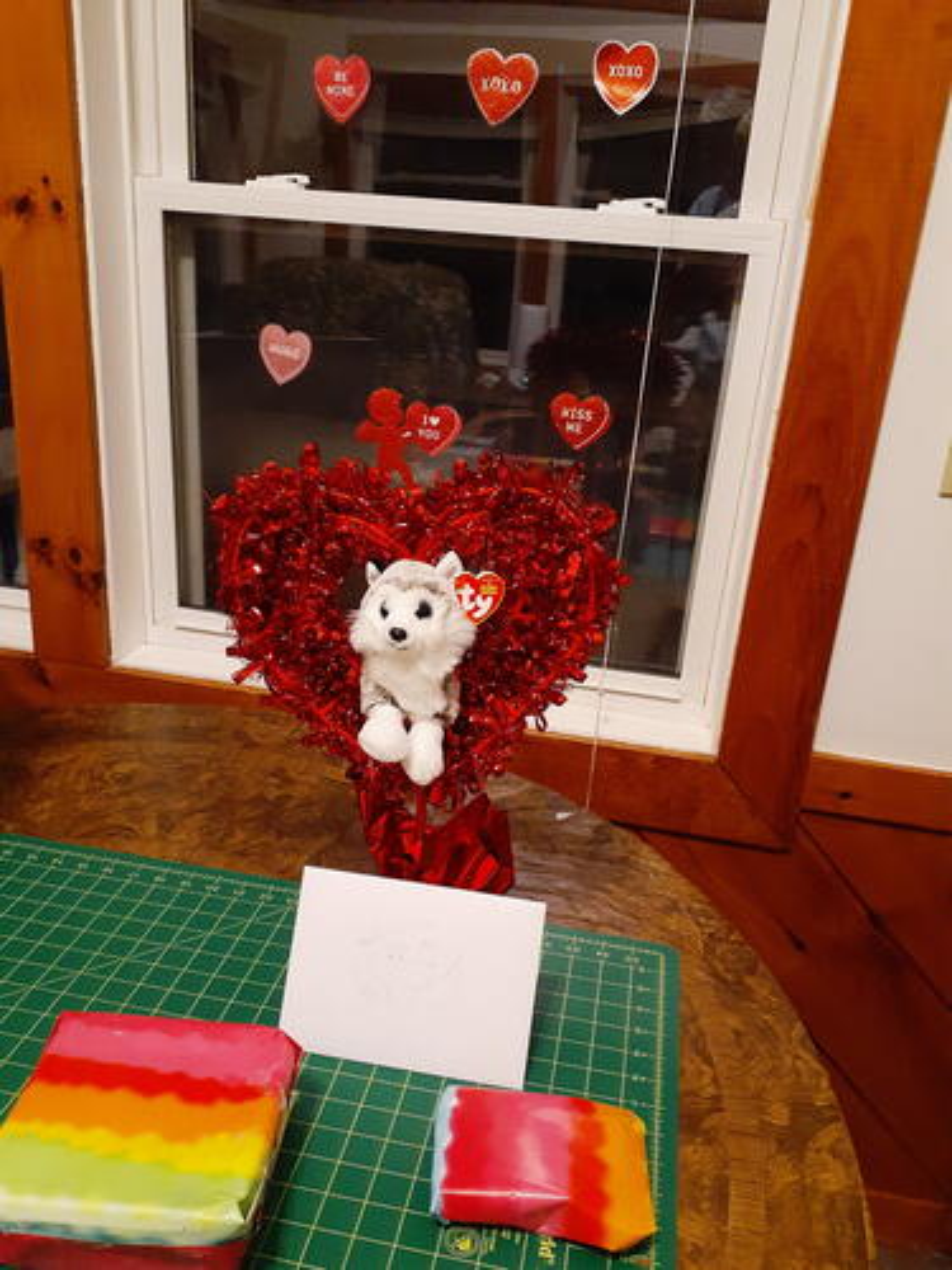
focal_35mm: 27
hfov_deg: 51.4
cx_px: 476
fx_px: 990
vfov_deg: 65.3
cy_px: 635
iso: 800
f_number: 1.9
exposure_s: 1/20
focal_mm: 3.6
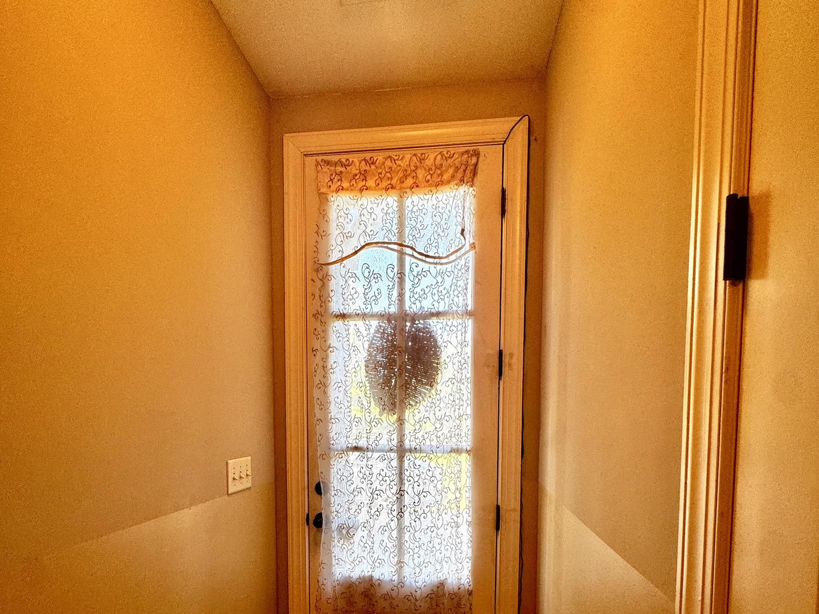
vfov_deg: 65.3
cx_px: 409
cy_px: 445
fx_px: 449
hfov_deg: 84.7
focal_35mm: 19
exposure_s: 1/120
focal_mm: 2.22
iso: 125
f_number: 2.2
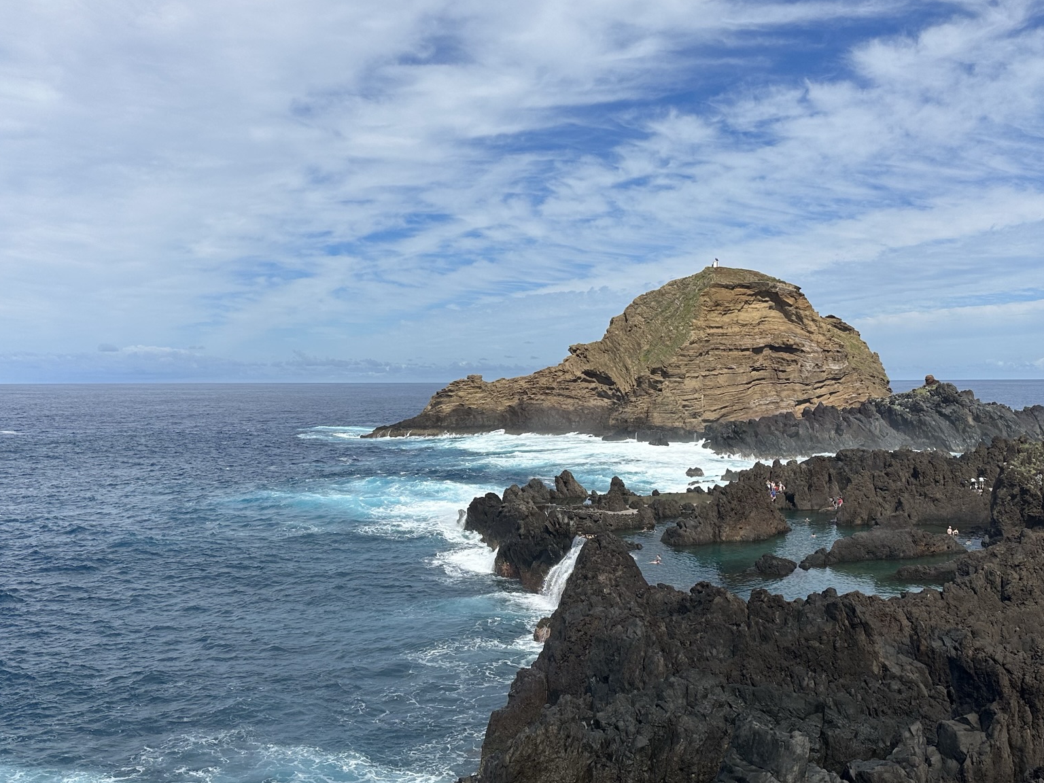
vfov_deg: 44.1
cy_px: 432
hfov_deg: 56.8
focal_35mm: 32
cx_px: 558
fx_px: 965
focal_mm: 6.86
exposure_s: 1/7576
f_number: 1.78
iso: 80
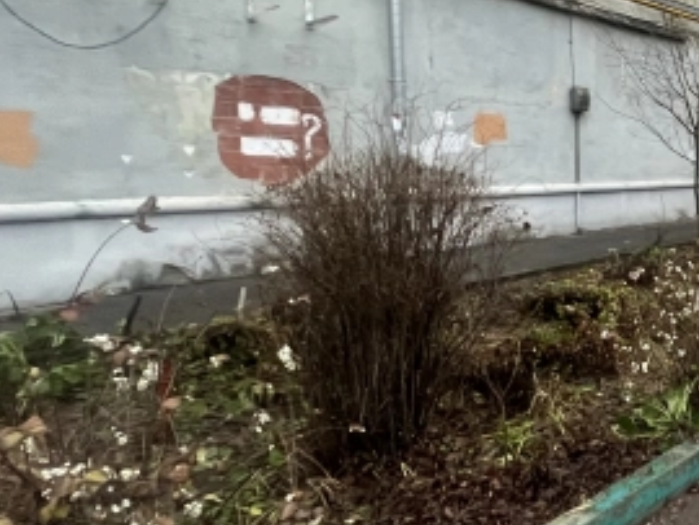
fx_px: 606
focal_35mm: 30
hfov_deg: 44.9
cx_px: 774
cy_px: 204
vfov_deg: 46.5
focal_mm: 1.57
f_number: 1.8
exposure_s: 1/70
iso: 250
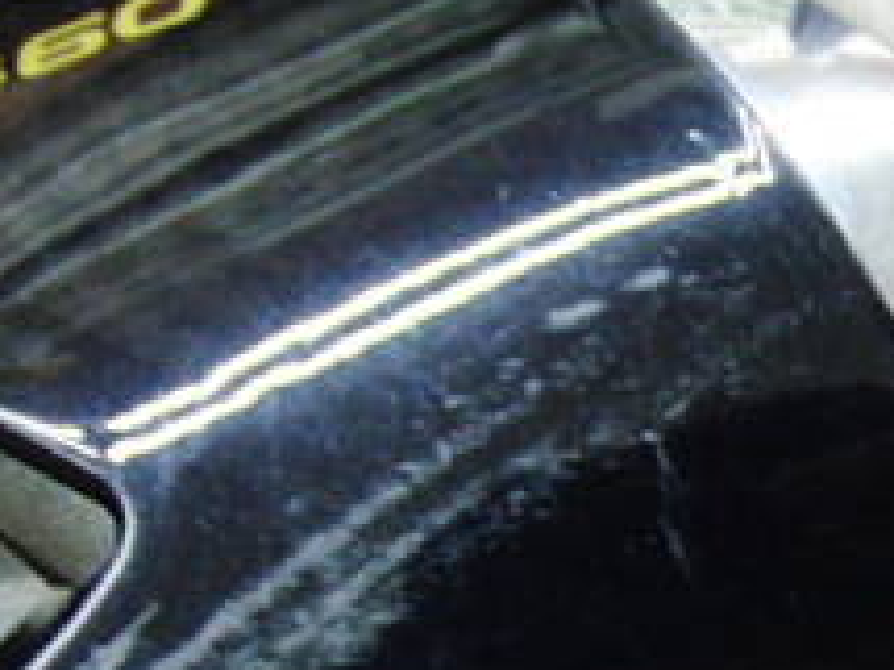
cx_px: 990
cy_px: 558
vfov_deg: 13.4
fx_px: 2839
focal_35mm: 110
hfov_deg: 17.3
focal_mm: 6.42
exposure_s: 1/25
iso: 400
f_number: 3.6
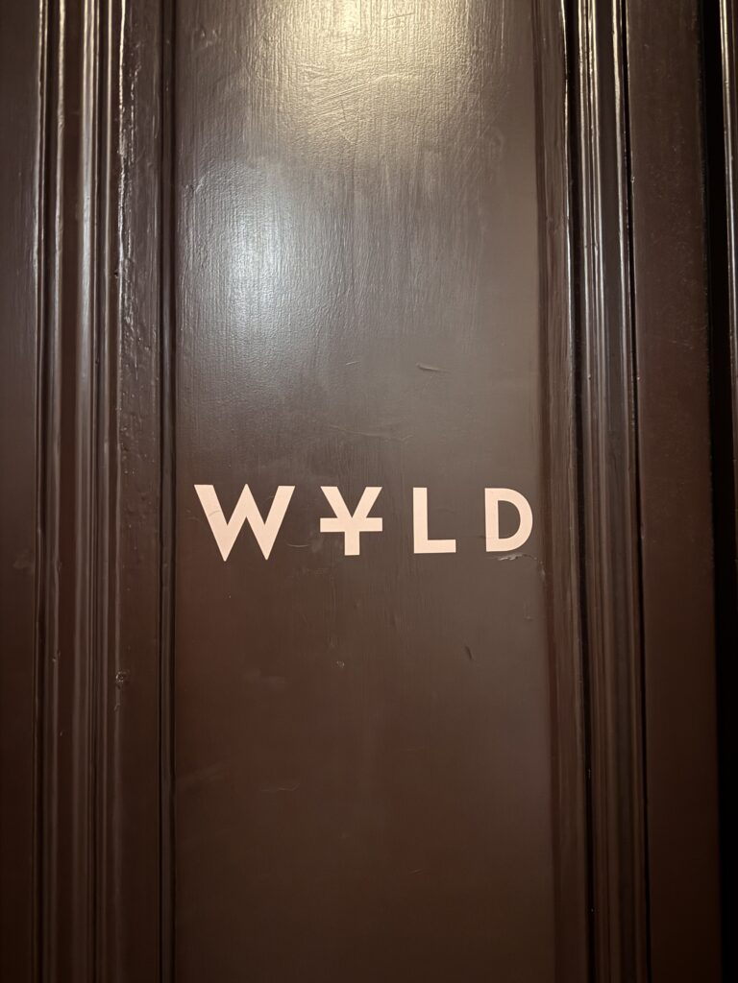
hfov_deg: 56.8
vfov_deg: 71.6
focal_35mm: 24
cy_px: 492
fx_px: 682
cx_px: 369
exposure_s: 1/22
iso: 2500
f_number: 1.78
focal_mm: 6.76
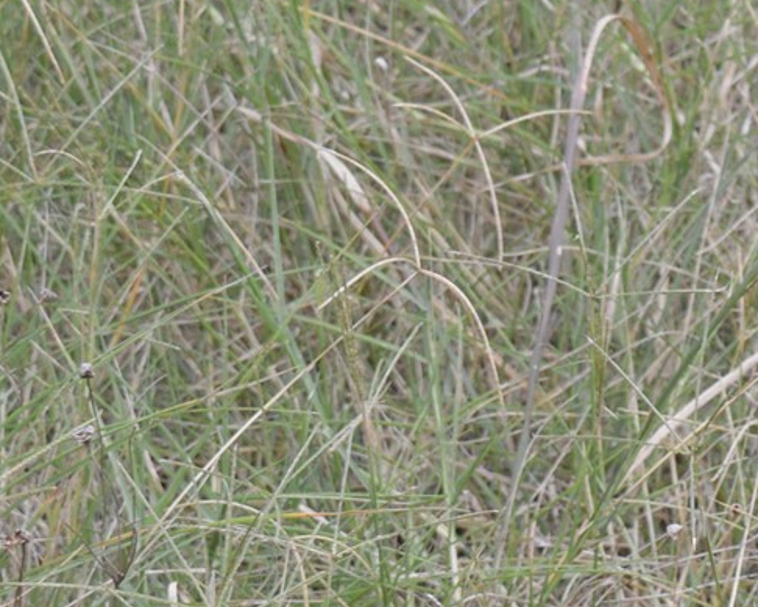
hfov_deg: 6.8
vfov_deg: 5.4
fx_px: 6350
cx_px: 626
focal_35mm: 283
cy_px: 712
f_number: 5.6
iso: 180
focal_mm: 48
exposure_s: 1/125
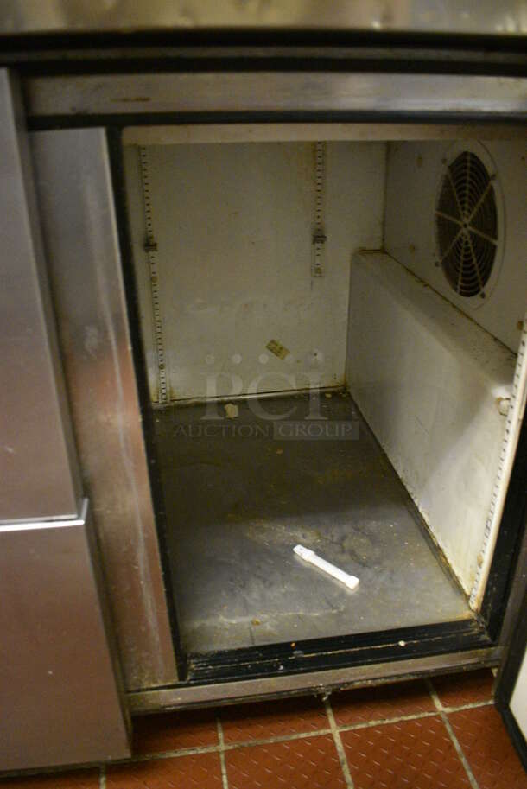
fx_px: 592
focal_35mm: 27
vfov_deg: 67.3
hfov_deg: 48.0
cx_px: 264
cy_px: 394
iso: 6400
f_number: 3.5
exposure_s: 1/125
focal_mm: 18
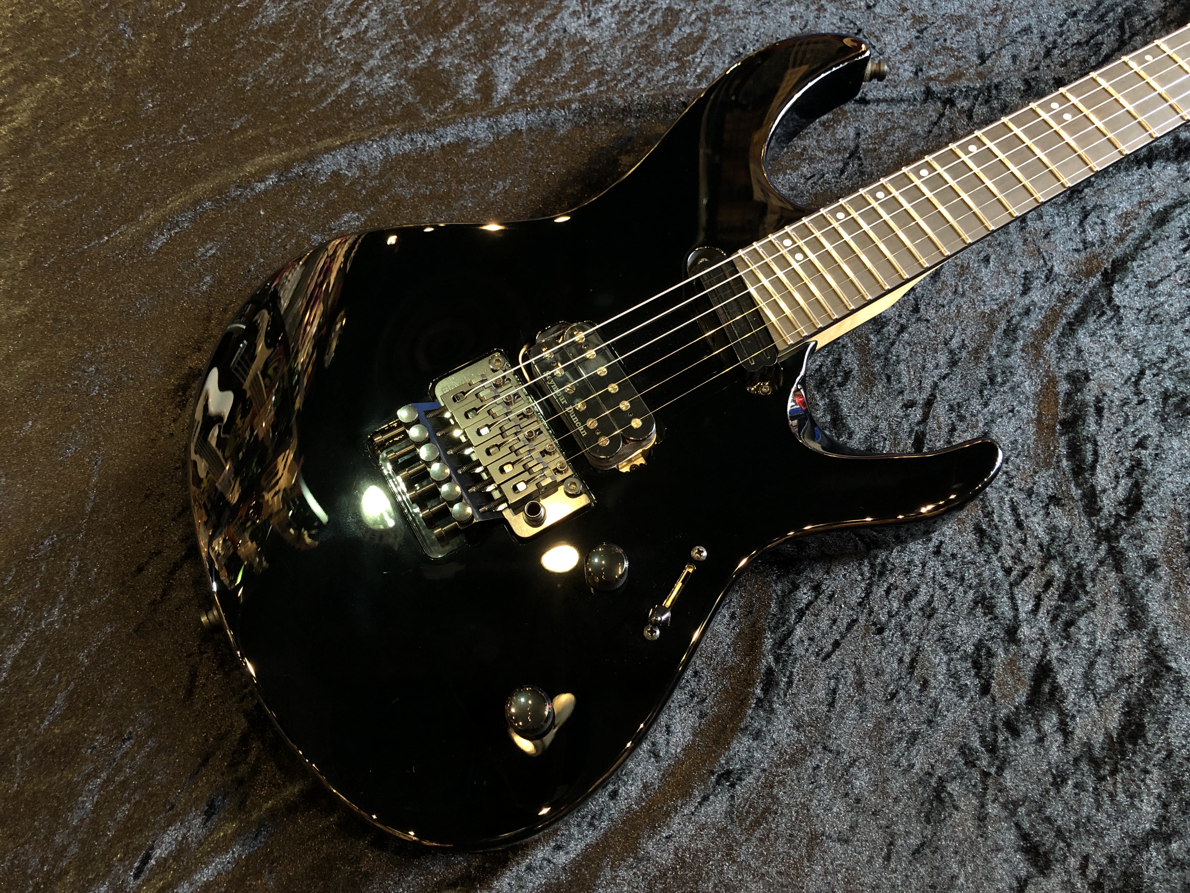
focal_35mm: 28
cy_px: 446
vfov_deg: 49.7
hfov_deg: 63.4
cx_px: 595
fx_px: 963
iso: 100
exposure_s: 1/13
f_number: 1.8
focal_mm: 3.99
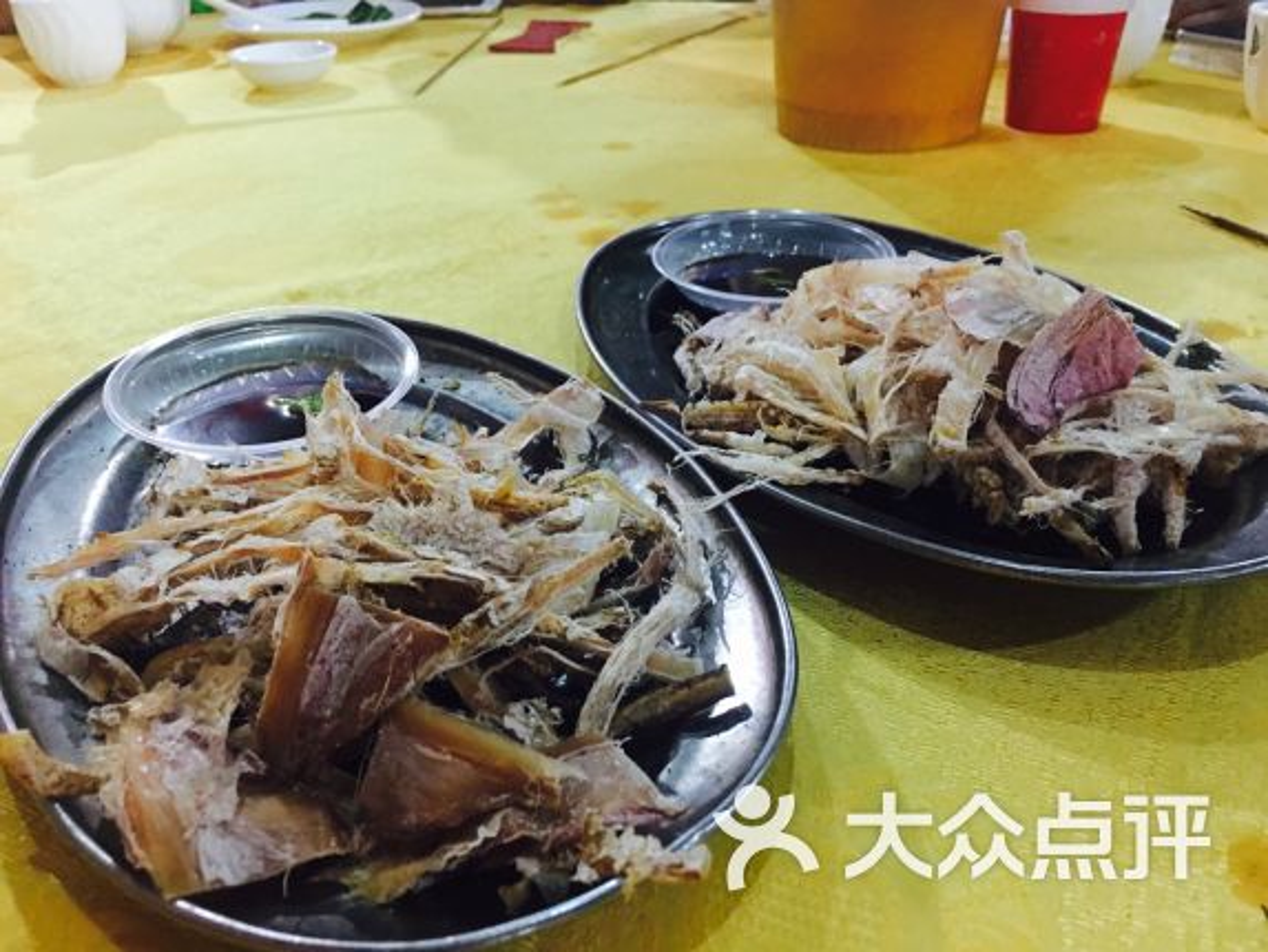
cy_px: 476
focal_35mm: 29
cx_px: 634
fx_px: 1063
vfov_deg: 48.2
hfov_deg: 61.6
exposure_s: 1/4
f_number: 2.2
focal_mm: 4.15
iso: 100
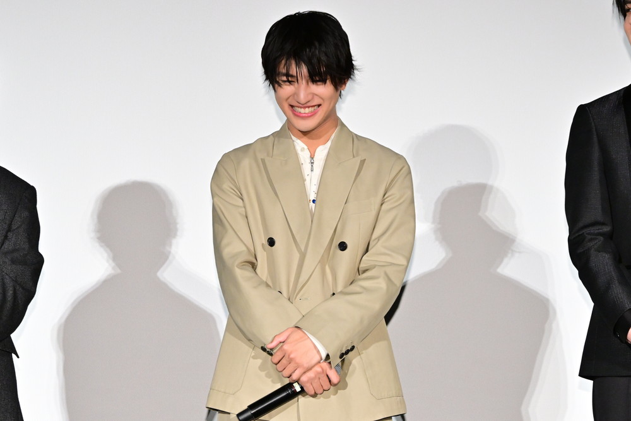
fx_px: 2261
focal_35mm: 129
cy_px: 210
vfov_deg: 10.6
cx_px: 316
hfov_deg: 15.9
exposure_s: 1/200
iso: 3200
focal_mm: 86
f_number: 6.3
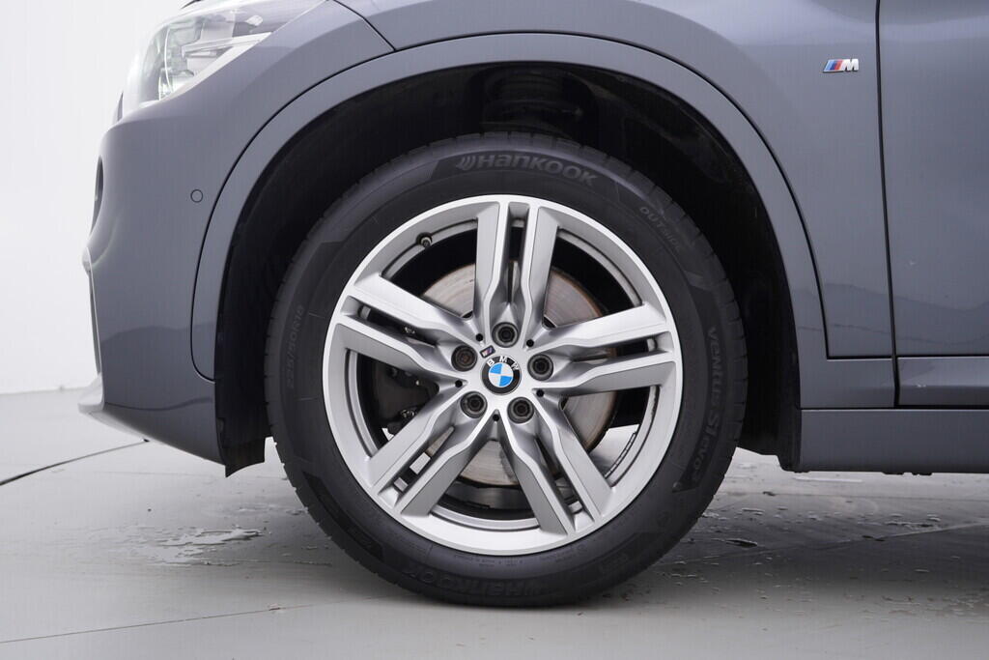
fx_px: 989
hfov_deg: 53.1
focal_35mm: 36
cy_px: 330
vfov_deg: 36.9
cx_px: 494
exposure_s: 1/60
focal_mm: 24
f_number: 3.5
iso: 125
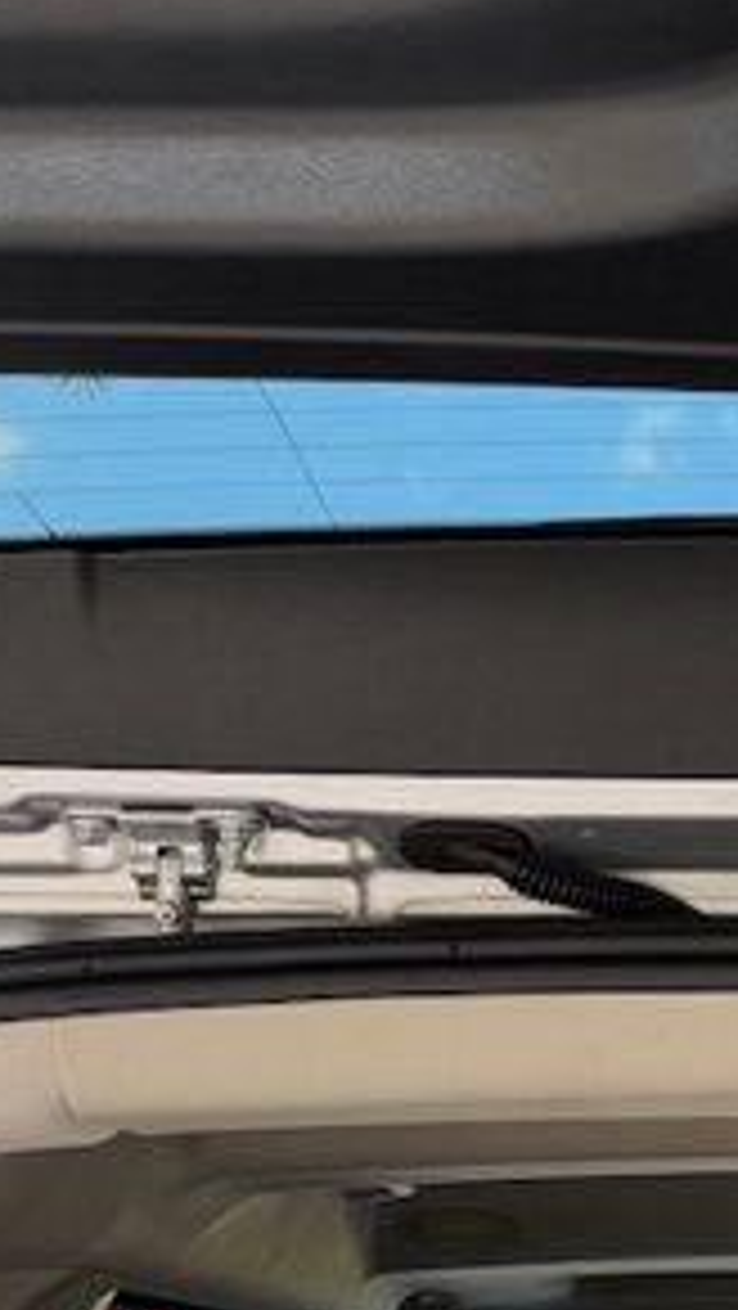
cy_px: 1125
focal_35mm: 92
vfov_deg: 22.7
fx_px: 3196
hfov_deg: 12.7
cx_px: 981
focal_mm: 6.76
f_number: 1.78
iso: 80
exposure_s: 1/440
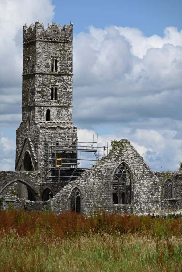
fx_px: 1439
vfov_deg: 10.8
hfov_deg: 7.2
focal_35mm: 190
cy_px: 136
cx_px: 91
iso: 100
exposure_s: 1/320
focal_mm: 190
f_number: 11
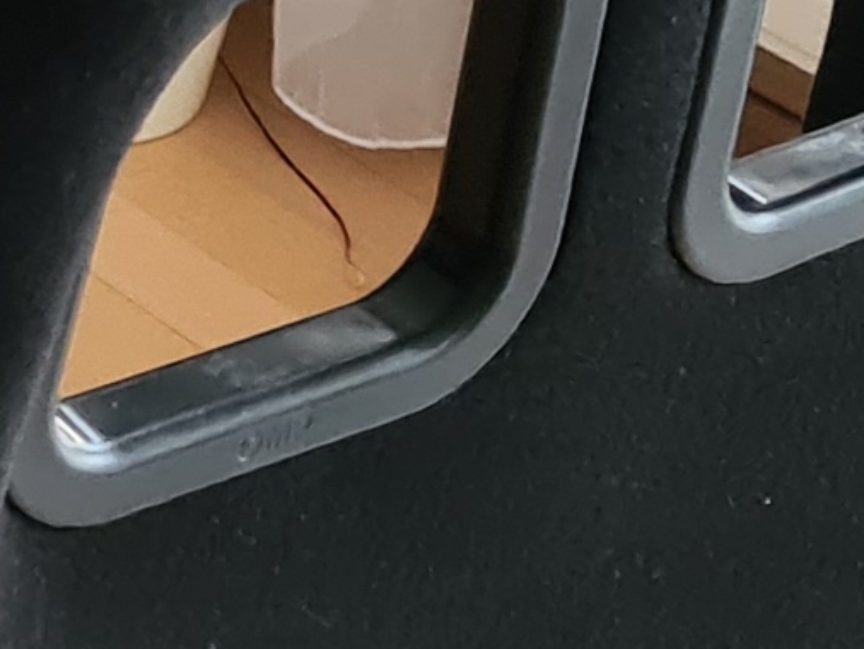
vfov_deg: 6.8
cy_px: -941
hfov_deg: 8.5
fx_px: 5169
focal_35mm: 207
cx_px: -1357
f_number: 1.8
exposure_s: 1/50
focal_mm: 5.4
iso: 320
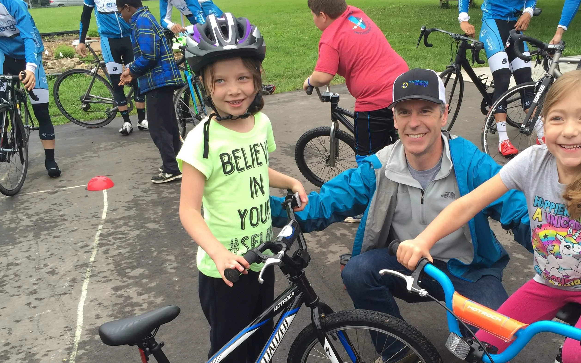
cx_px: 355
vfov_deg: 31.6
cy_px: 259
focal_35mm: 40
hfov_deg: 48.9
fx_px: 633
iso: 32
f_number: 2.2
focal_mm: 4.15
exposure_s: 1/121
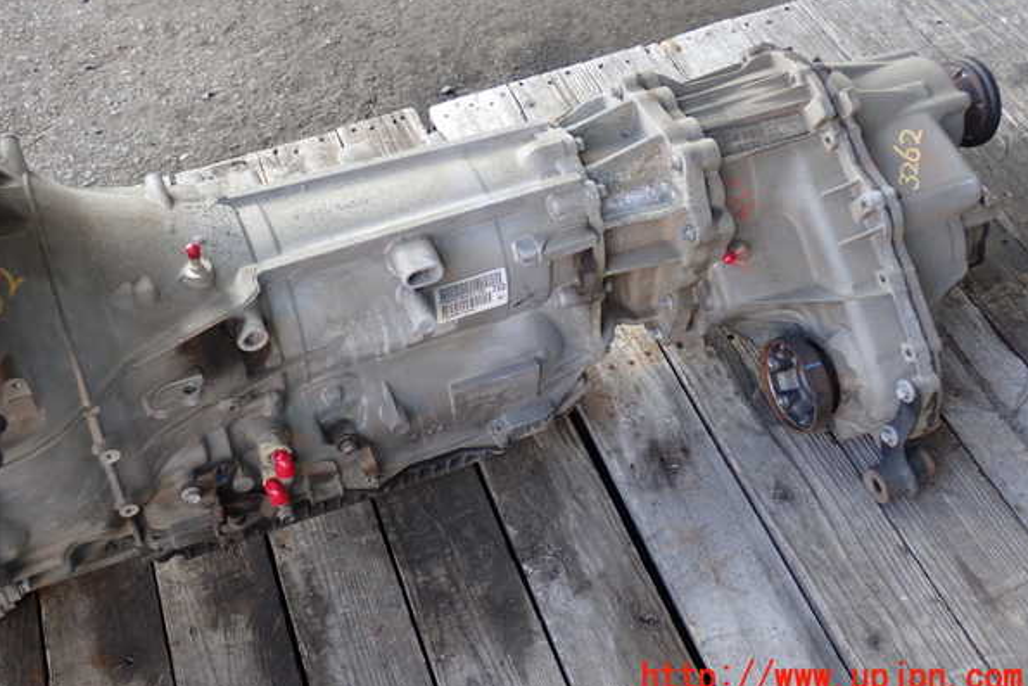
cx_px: 513
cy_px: 311
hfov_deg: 45.4
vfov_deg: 31.2
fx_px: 1228
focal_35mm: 43
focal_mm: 7.31
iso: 160
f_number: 2.8
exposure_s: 1/80
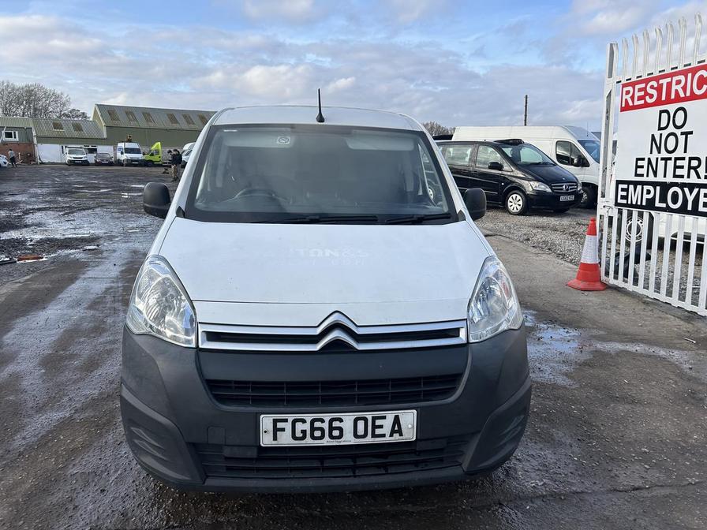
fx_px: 531
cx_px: 354
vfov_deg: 53.1
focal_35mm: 26
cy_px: 265
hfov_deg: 67.3
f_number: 1.5
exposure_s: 1/1724
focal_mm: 5.7
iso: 50
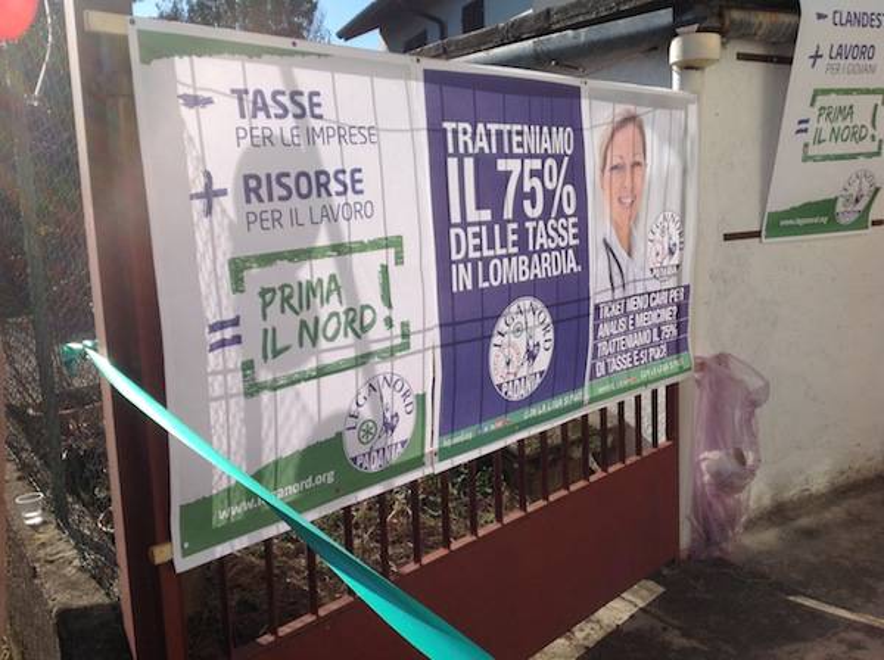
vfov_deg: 40.6
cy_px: 330
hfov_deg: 52.7
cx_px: 442
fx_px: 892
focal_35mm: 35
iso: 50
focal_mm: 4.28
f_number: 2.4
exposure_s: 1/2326
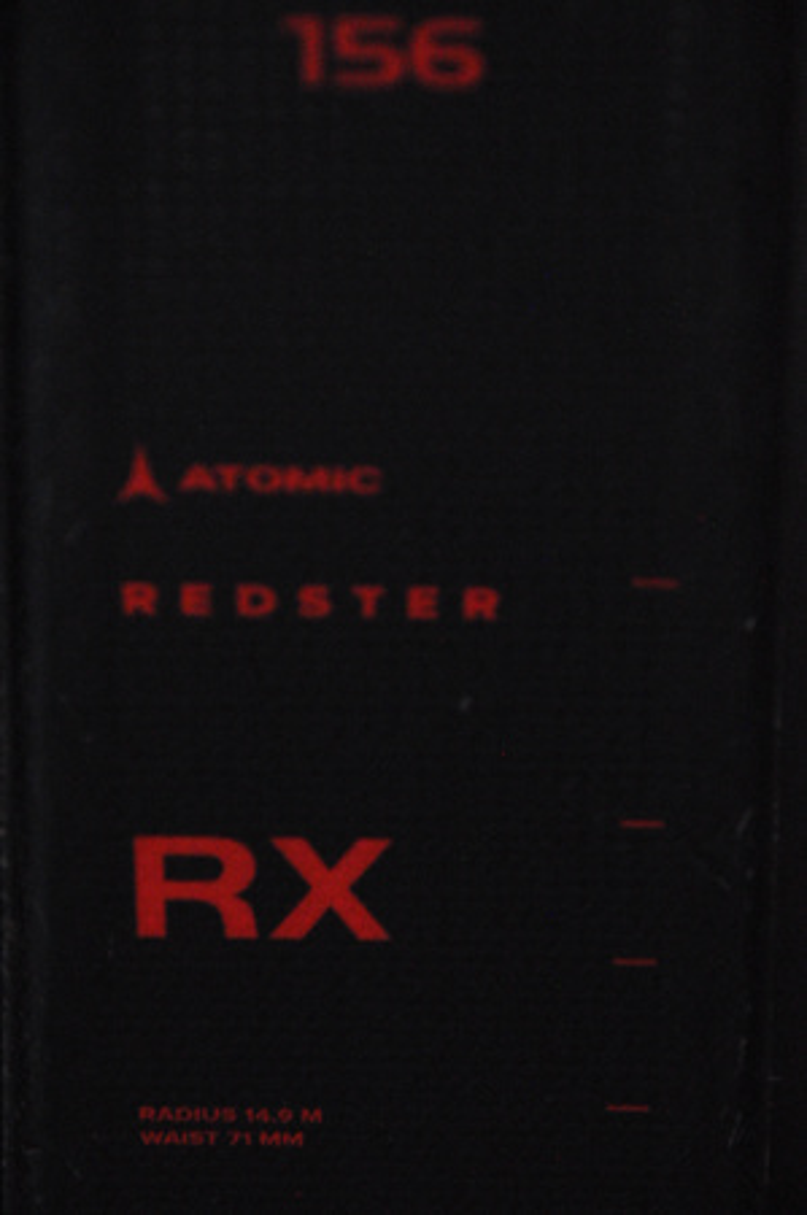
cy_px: 608
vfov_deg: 13.1
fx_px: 5308
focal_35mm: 158
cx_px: 404
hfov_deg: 8.7
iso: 3200
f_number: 8
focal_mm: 105
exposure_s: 1/125
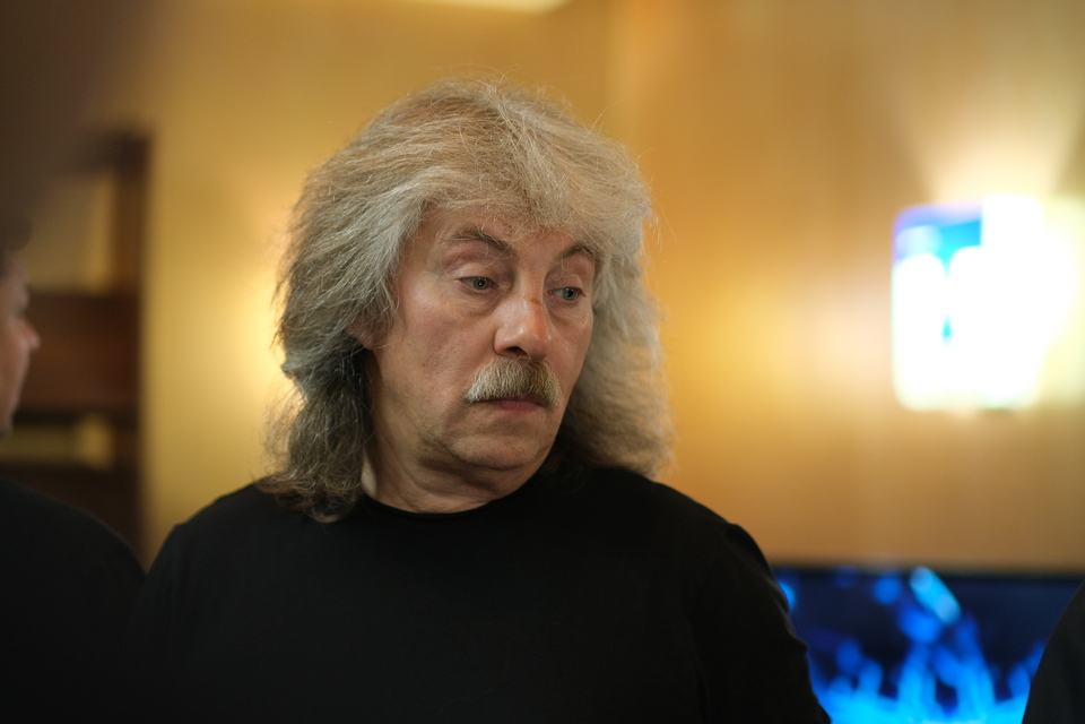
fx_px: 2531
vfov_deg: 16.3
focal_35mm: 84
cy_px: 362
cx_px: 542
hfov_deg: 24.2
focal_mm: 56
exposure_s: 1/125
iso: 800
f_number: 1.4
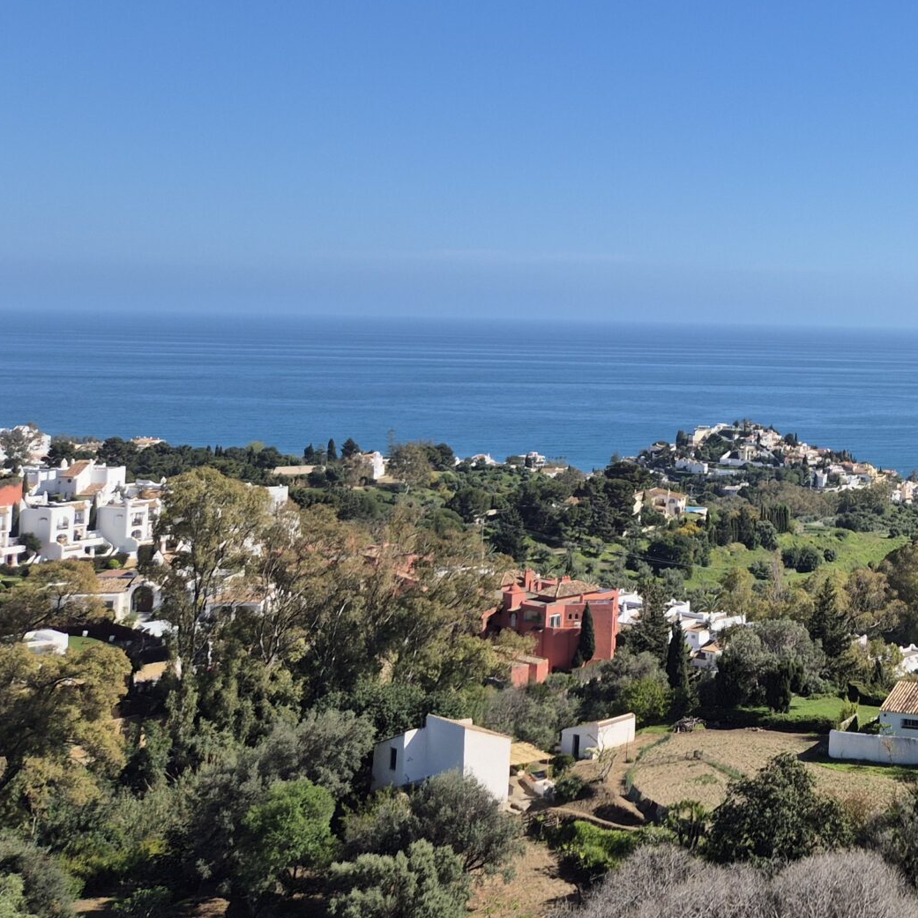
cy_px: 266
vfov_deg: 33.5
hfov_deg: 30.3
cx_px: 1020
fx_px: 1500
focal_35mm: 50
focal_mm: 5.4
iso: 25
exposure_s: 1/2384
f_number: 1.8
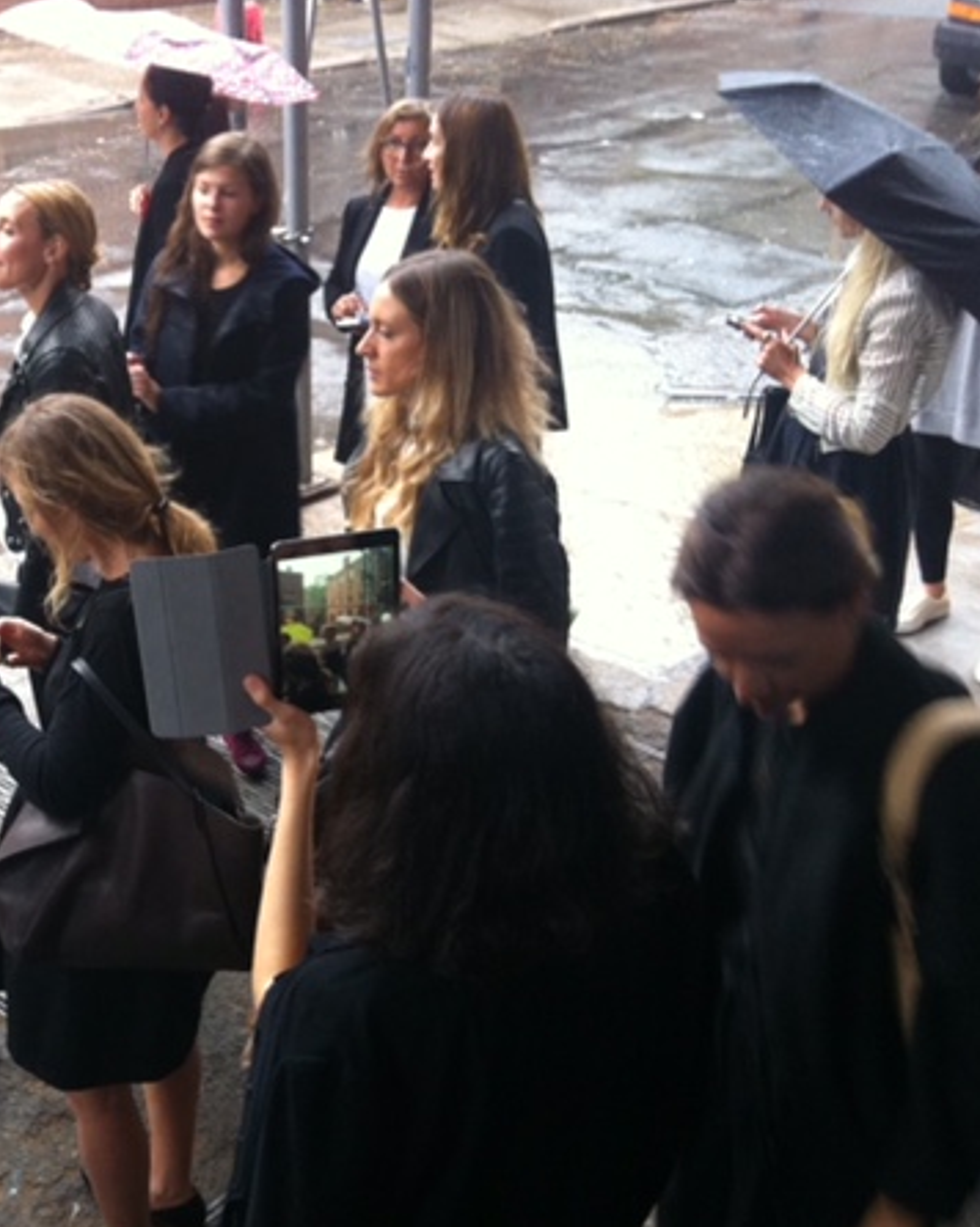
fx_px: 1779
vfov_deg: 38.1
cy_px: 594
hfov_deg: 29.8
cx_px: 149
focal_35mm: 49
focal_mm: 3.85
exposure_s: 1/15
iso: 160
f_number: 2.8
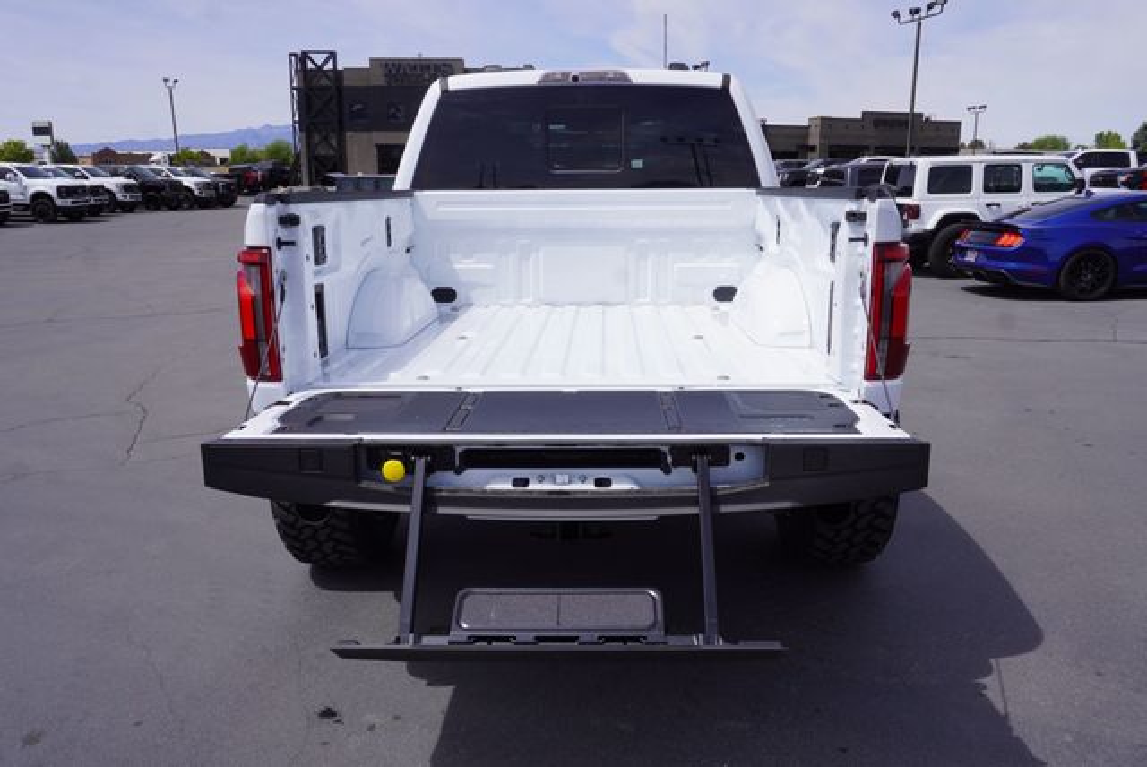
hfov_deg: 67.3
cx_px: 574
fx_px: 861
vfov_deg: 48.0
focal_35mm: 27
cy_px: 384
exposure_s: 1/250
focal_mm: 18
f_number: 10
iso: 100
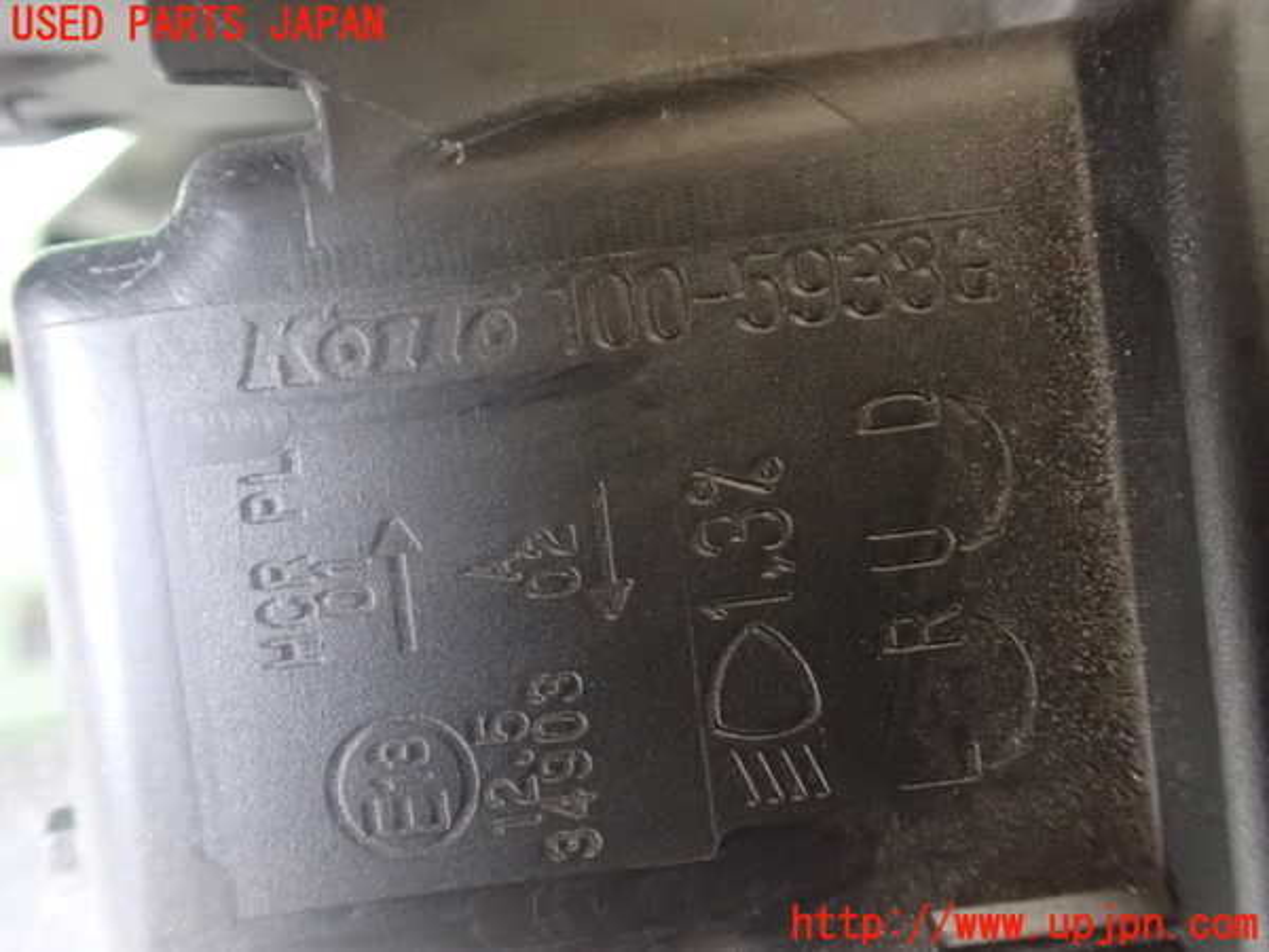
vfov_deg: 46.8
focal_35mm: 30
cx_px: 634
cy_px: 476
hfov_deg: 60.0
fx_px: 1100
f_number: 2.3
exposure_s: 1/30
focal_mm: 5.4
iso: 1600
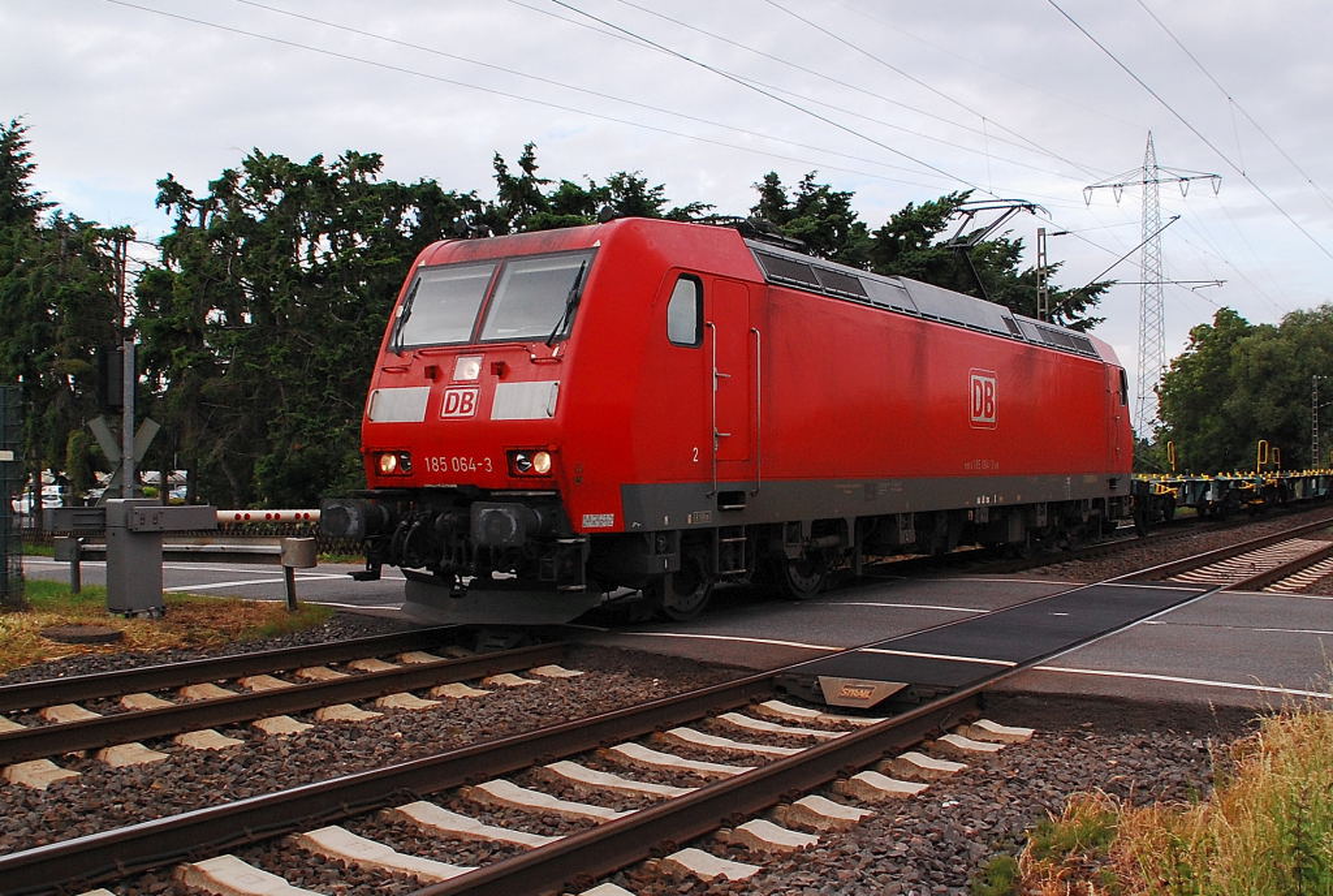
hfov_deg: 67.3
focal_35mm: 27
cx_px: 666
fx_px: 1002
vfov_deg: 48.2
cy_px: 448
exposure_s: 1/640
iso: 800
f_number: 8
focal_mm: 18
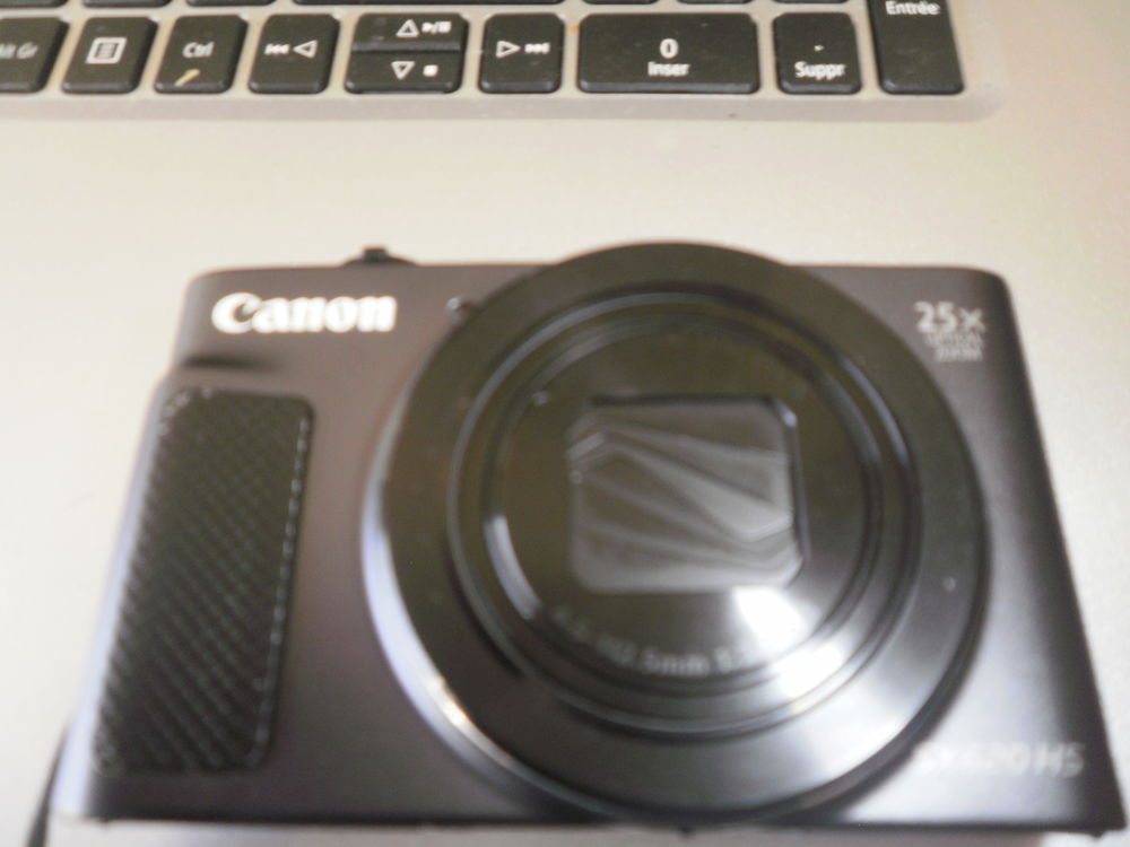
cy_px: 424
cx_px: 565
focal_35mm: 26
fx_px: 849
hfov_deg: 67.3
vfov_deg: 53.1
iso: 125
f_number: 2.6
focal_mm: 4.65
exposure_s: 1/25
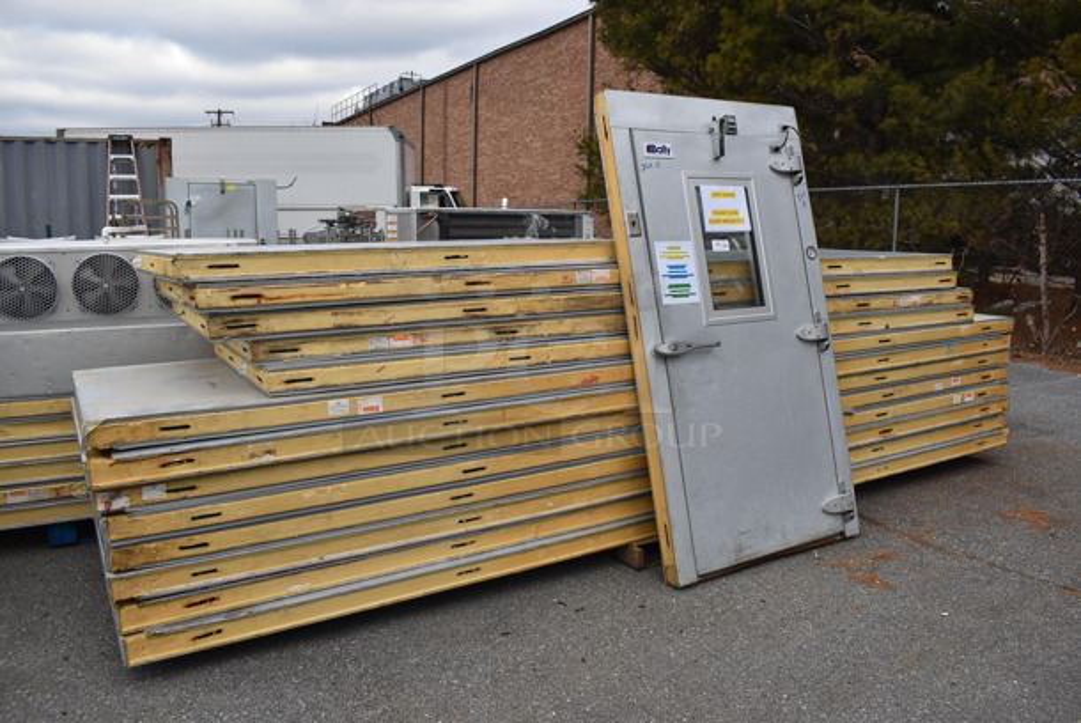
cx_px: 540
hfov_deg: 67.3
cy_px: 362
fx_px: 812
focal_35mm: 27
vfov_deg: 48.0
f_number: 7.1
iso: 200
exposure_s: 1/250
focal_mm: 18
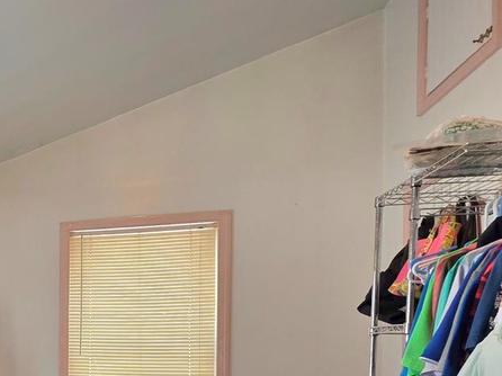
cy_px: 353
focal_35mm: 42
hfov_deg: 32.5
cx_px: -164
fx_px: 609
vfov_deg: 32.3
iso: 160
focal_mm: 2.2
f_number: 1.9
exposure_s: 1/60.2
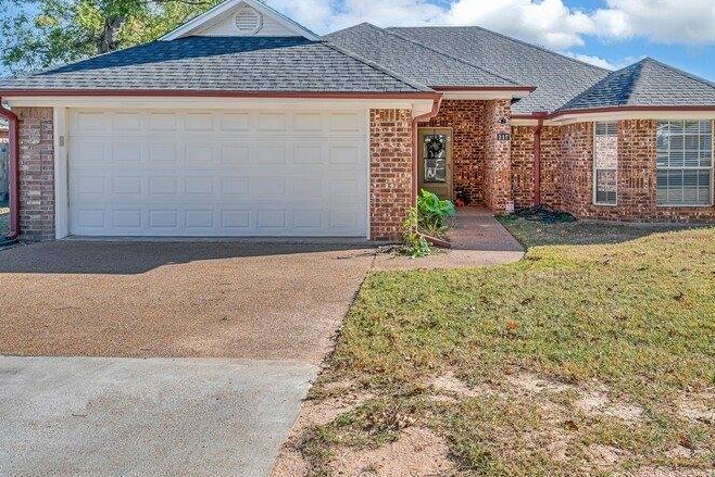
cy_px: 165
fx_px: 556
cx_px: 415
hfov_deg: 65.1
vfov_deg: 45.8
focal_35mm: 28
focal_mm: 18
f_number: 8
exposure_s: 1/200
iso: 100
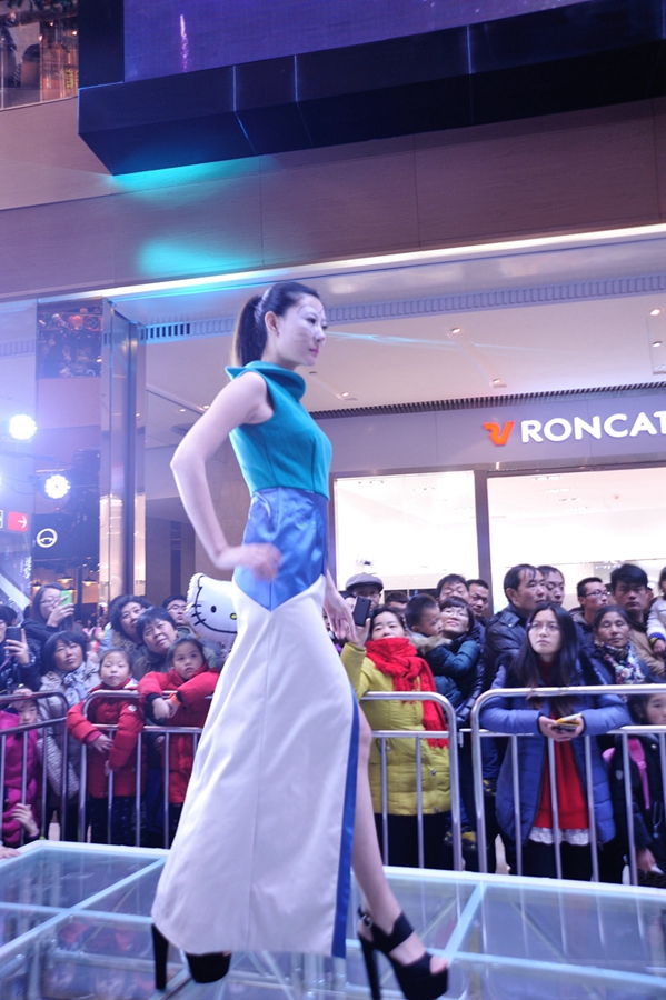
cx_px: 333
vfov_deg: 62.0
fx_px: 833
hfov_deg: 43.6
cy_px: 500
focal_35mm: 30
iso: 500
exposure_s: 1/80
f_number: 3.8
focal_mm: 30
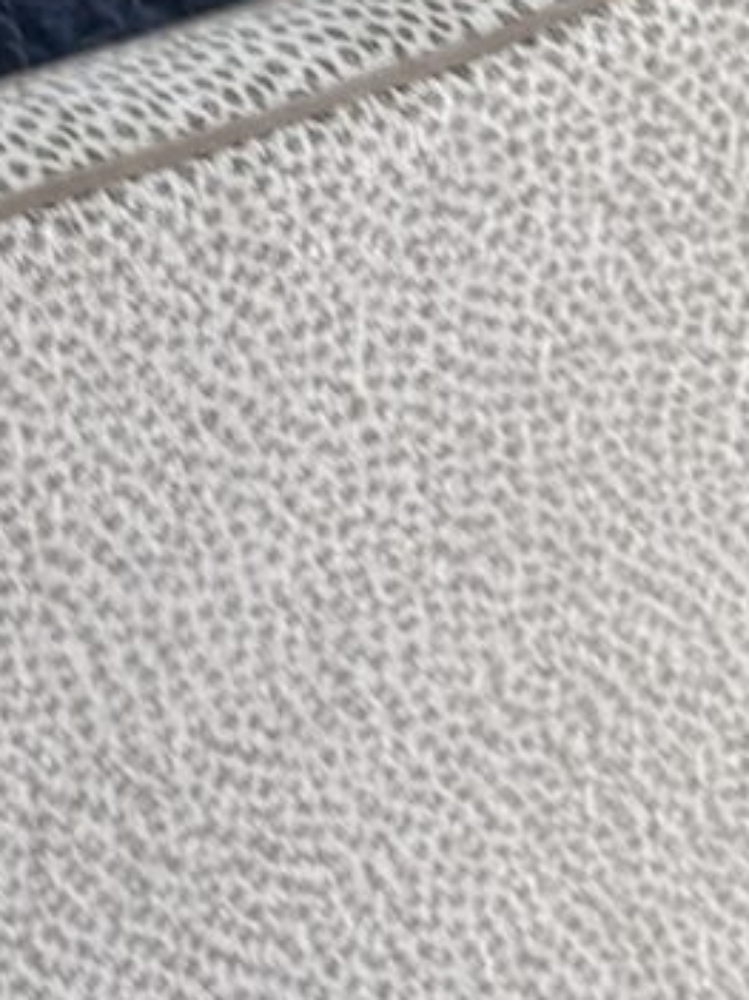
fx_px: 5052
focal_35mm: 175
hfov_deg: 8.2
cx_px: -609
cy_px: -769
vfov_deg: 10.6
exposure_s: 1/60
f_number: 1.78
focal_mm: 6.76
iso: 125
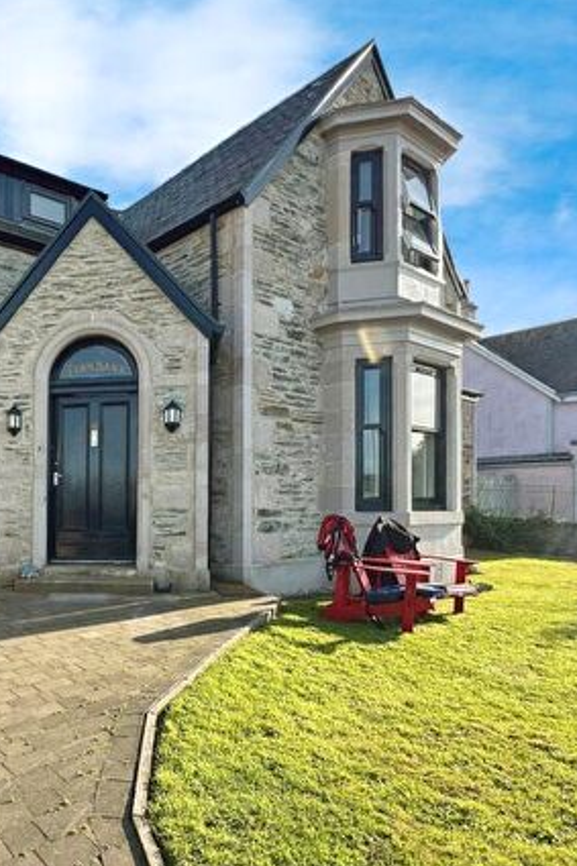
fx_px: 577
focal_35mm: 24
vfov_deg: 73.7
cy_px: 457
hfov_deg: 47.4
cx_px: 51
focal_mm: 2.22
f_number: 2.2
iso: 40
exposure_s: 1/493
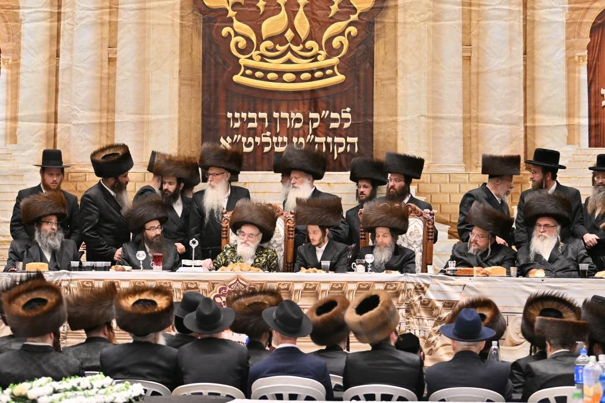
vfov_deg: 11.4
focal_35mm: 120
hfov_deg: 17.1
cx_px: 302
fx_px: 2016
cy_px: 202
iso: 250
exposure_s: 1/320
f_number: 2.8
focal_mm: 80
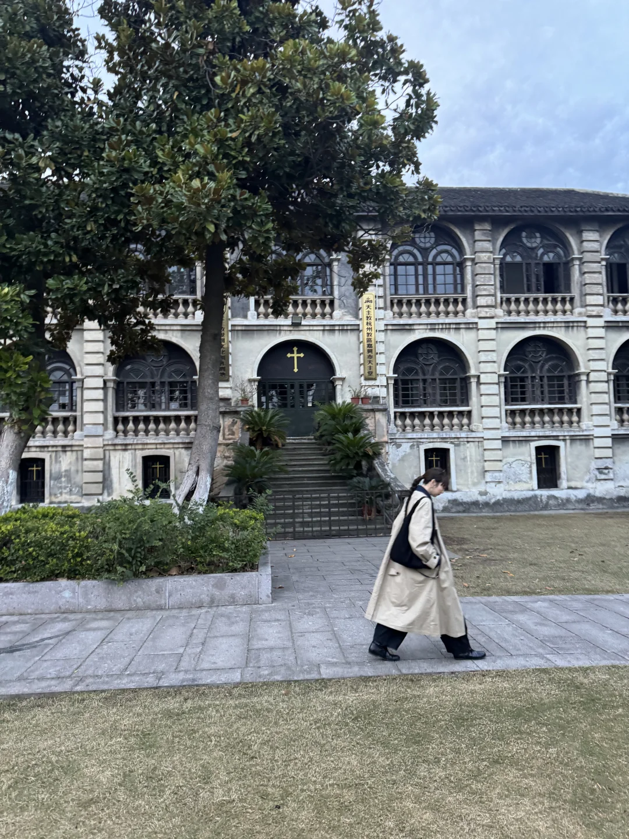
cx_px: 314
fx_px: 581
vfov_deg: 71.6
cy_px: 420
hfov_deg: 56.8
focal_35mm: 24
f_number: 1.78
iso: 400
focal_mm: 6.86
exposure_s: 1/60
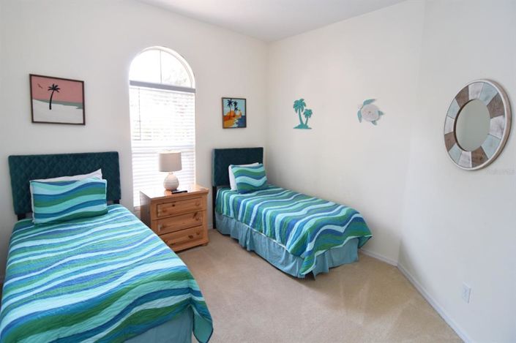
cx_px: 258
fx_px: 236
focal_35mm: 16
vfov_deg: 72.0
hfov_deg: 95.0
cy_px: 172
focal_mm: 11
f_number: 4.5
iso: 400
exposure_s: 1/80
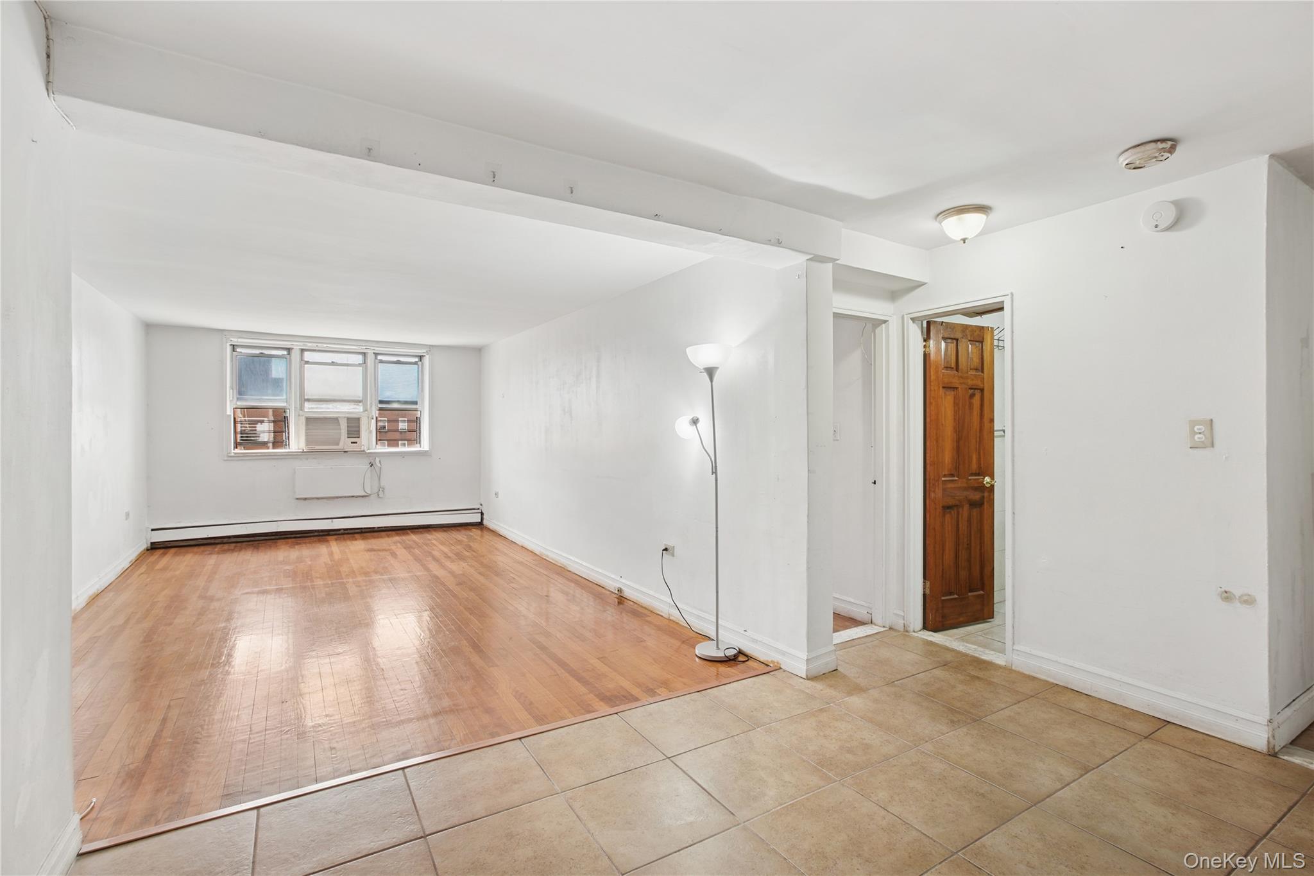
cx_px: 657
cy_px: 438
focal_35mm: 16
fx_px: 584
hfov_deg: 96.7
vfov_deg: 73.7
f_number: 11
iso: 100
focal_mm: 16
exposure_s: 1/1.25
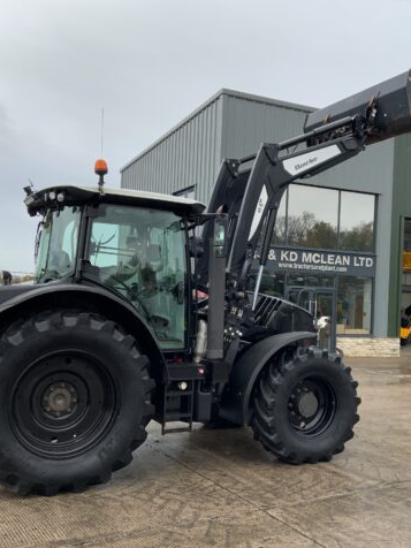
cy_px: 275
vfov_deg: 47.9
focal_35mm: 39
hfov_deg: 36.7
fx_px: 617
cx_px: 243
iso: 16
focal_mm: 3
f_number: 1.8
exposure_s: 1/529
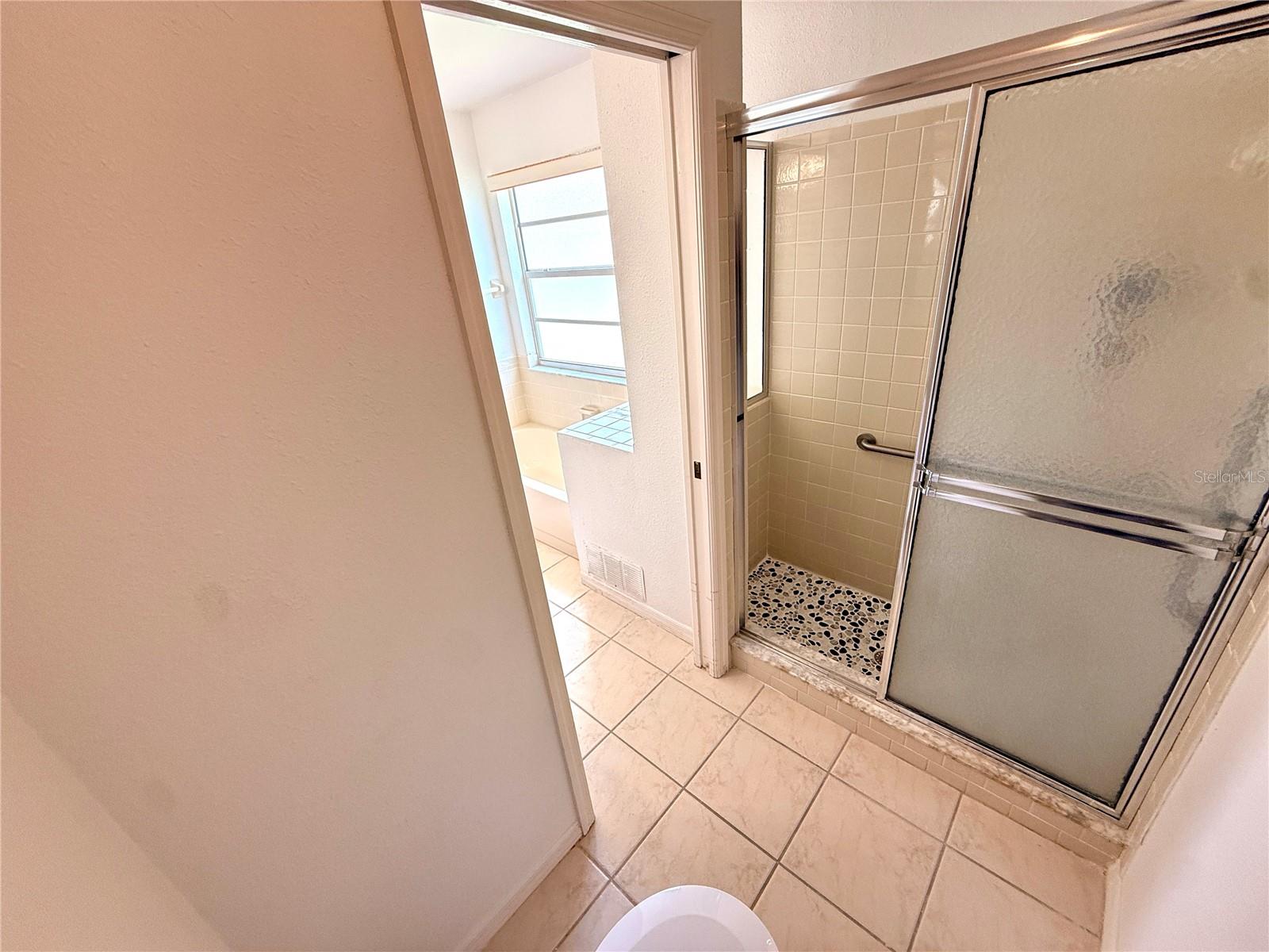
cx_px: 634
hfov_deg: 102.1
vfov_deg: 85.7
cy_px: 476
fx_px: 513
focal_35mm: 14
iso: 80
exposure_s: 1/120
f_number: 2.2
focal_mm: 2.22
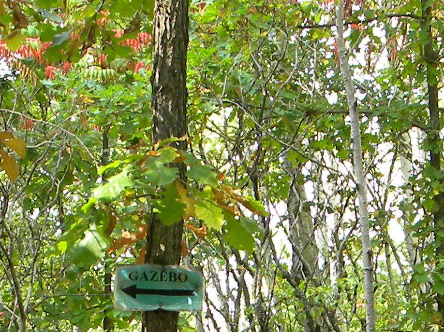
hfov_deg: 12.0
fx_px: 2090
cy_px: 426
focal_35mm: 163
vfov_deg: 9.0
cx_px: 439
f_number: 3.8
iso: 85
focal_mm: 7.3
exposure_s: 1/63.2
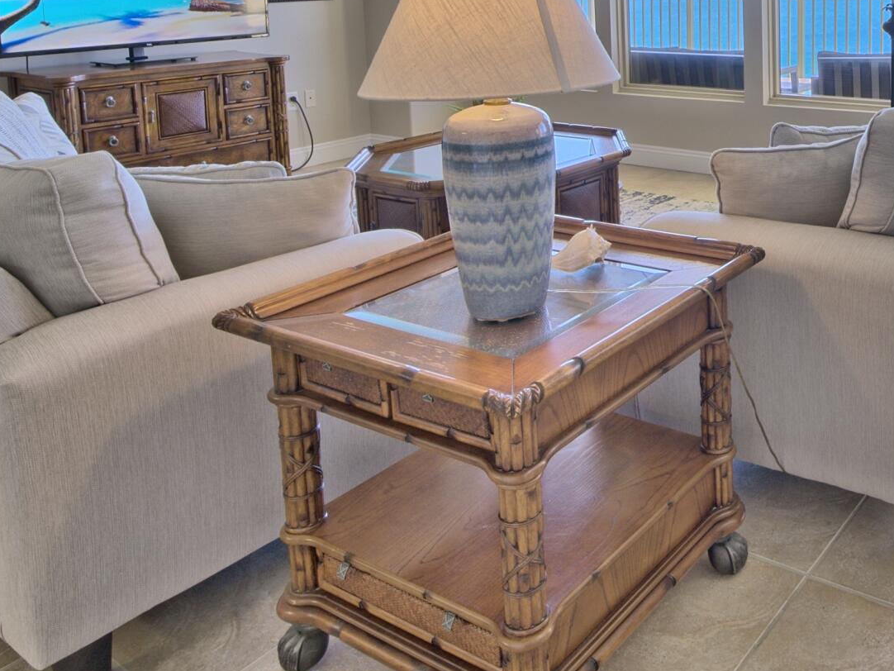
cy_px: 49
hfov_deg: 50.3
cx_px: 809
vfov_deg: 40.4
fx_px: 827
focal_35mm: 32
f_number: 13
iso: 800
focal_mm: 12
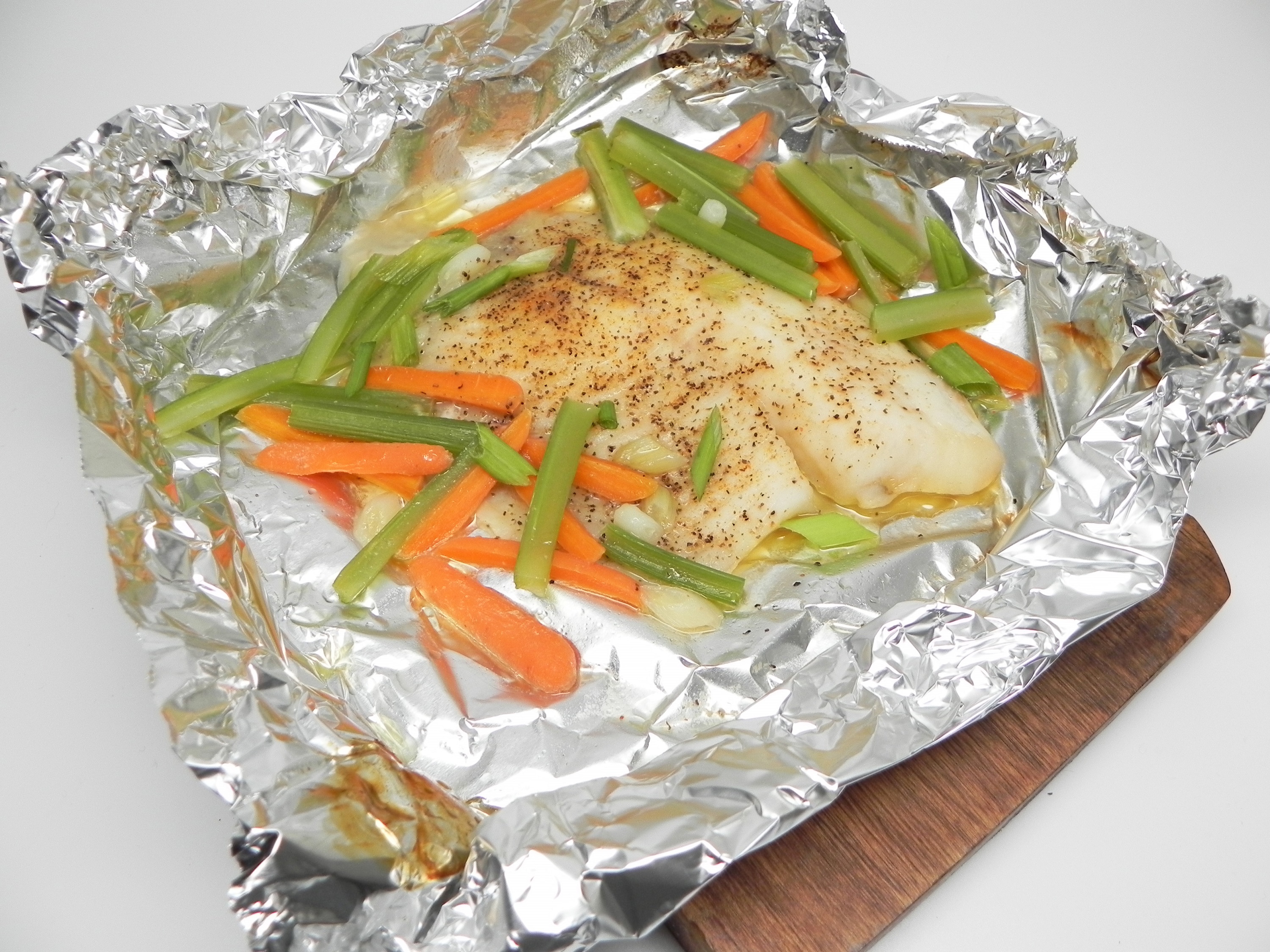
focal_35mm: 29
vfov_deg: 48.2
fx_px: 1064
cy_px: 476
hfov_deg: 61.7
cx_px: 635
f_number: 2.8
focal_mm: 5.2
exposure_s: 1/62
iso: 160
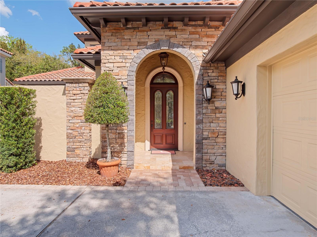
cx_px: 158
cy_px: 118
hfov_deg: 81.7
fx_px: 183
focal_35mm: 20
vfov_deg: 66.0
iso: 400
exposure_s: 1/125
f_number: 8
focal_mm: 10
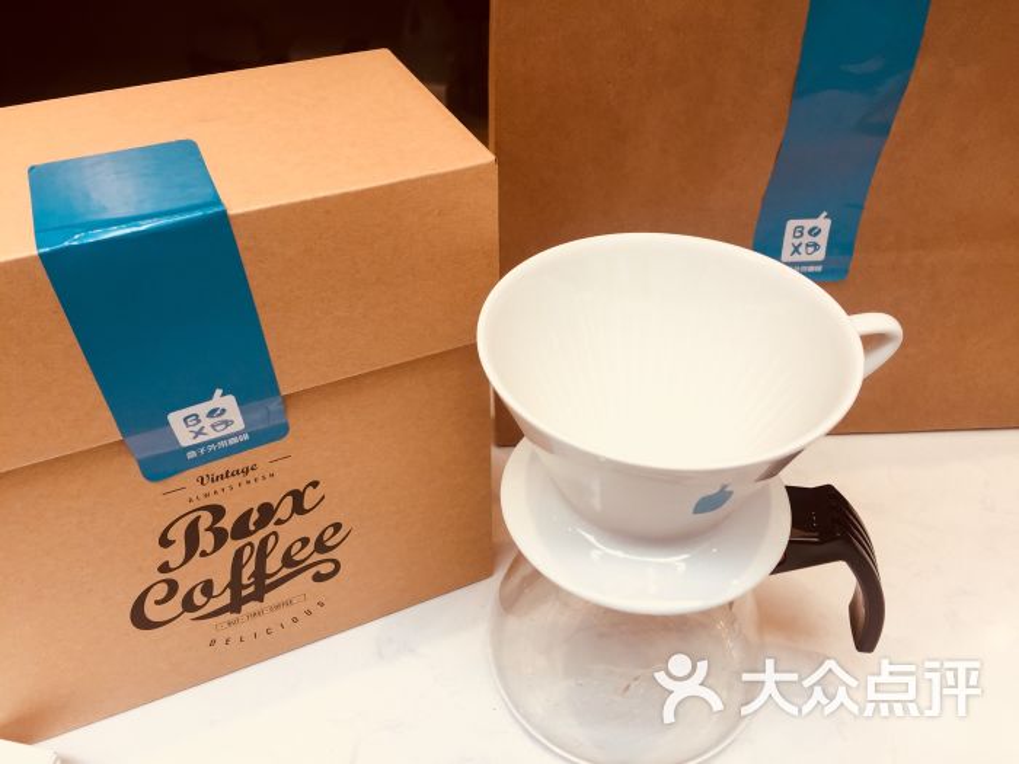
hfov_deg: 61.7
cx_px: 510
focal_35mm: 29
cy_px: 382
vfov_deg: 48.2
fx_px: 854
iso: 32
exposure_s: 1/223
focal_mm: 4.15
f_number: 2.2
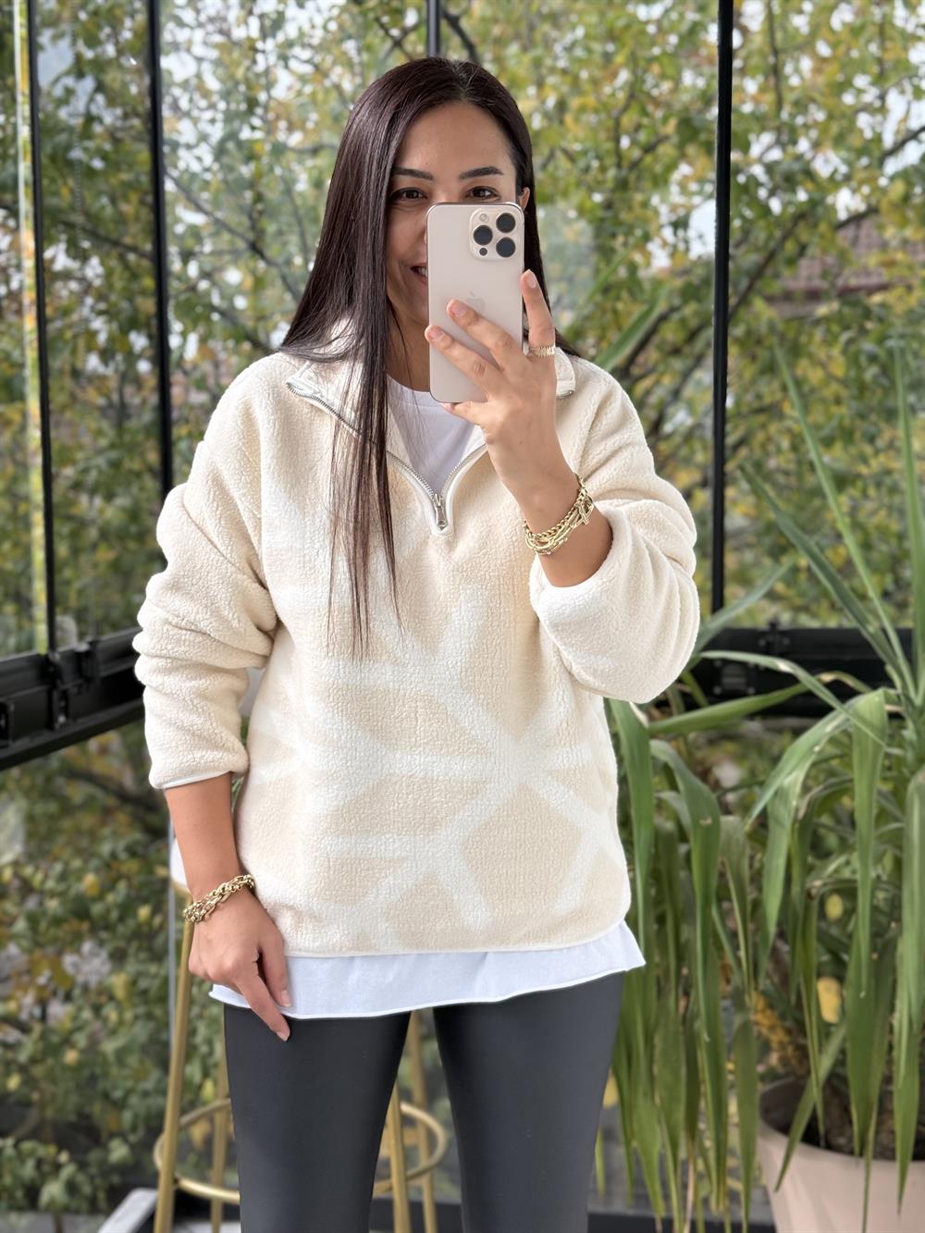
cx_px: 462
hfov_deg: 30.3
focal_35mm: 48
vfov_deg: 39.7
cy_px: 616
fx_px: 1710
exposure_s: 1/458
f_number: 1.78
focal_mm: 6.76
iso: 80
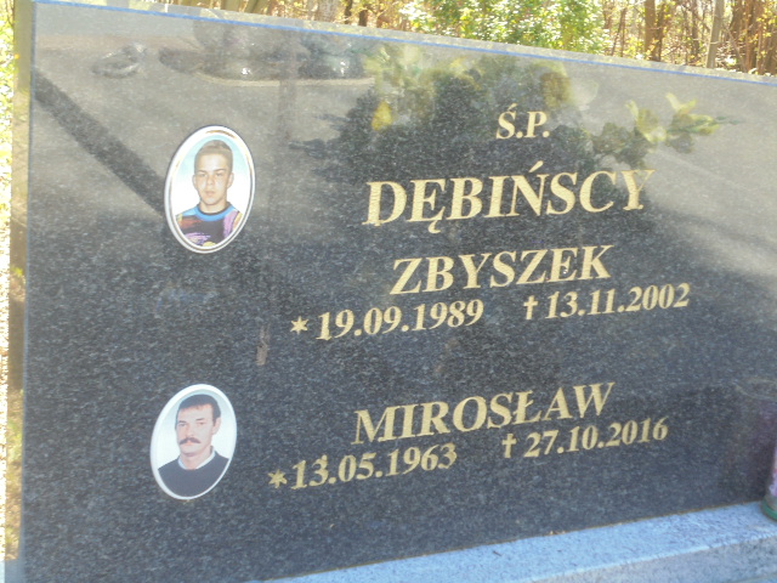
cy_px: 292
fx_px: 1639
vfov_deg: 20.2
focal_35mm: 73
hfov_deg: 26.7
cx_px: 388
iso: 100
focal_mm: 13.1
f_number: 6.1
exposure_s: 1/30
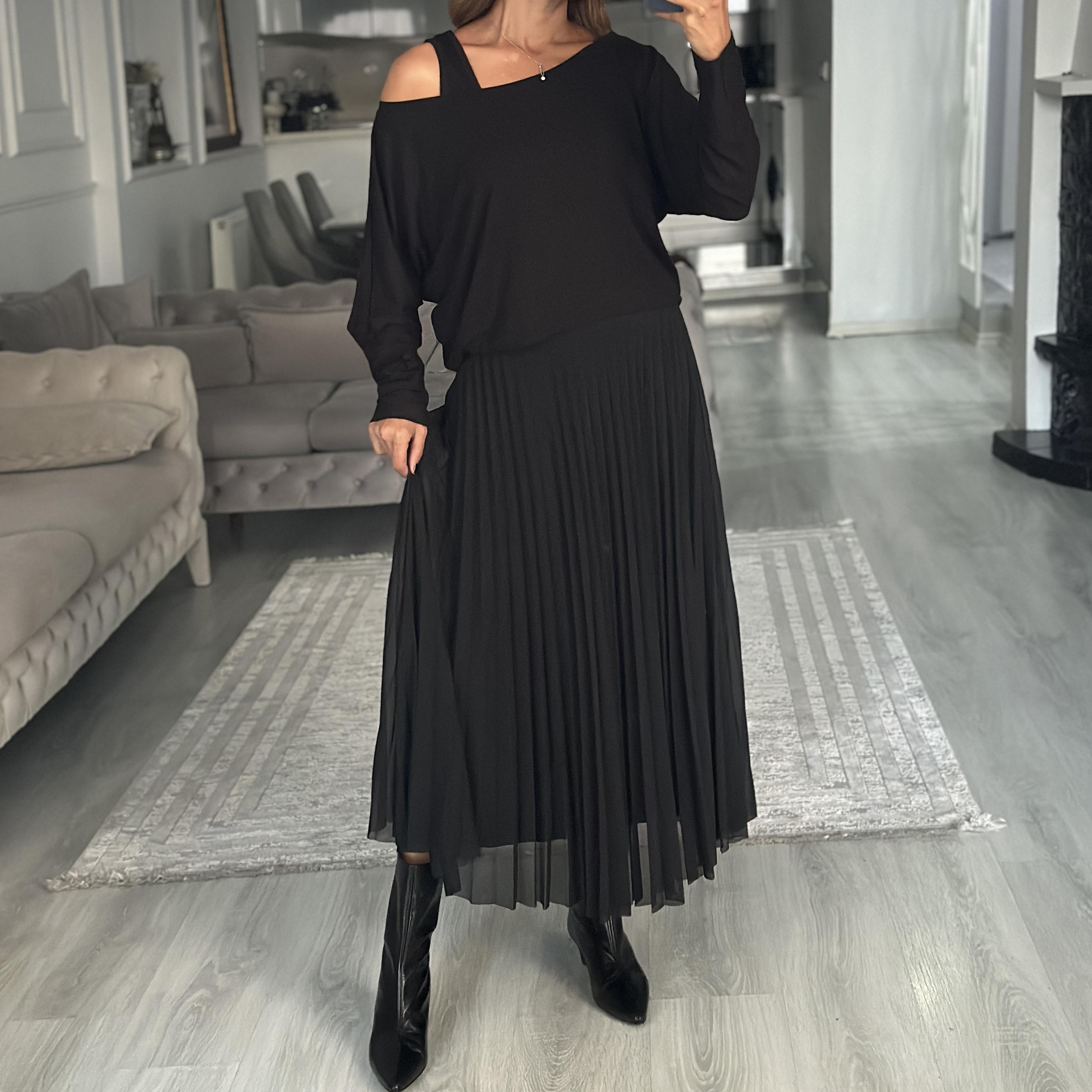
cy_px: 423
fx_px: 2034
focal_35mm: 57
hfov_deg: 30.0
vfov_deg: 29.9
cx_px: 549
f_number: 1.78
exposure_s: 1/40
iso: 800
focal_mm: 6.86
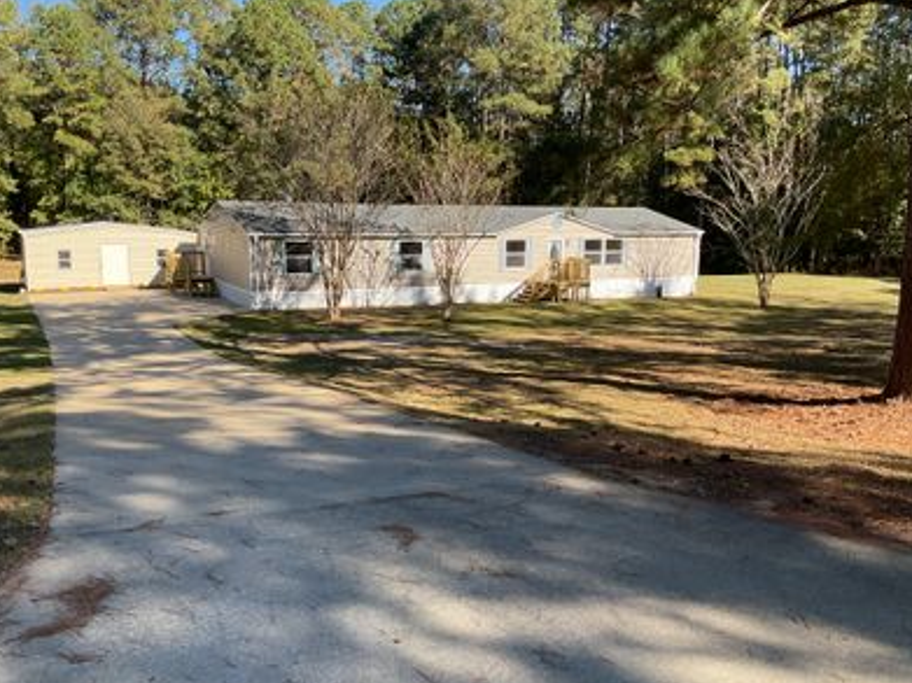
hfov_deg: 56.8
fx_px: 843
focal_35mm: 32
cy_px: 351
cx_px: 486
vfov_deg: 44.1
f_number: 1.8
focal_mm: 3
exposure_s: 1/580
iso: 16
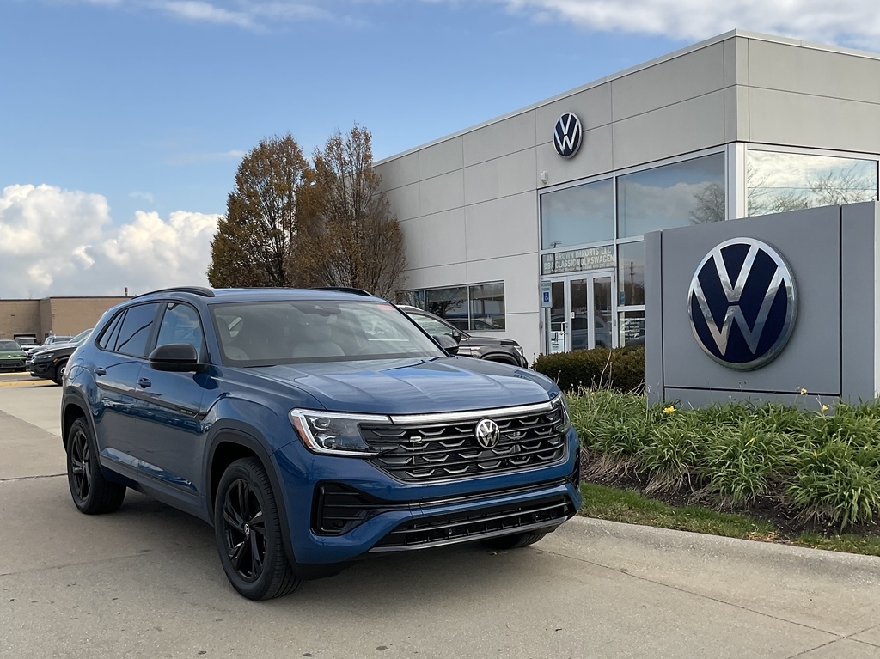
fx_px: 737
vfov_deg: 48.2
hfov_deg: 61.7
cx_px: 440
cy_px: 330
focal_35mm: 29
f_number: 1.8
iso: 16
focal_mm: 3
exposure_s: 1/1279
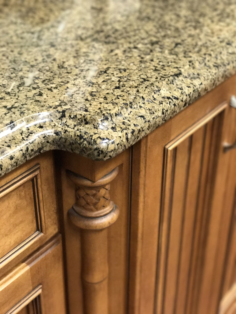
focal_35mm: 57
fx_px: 518
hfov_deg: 25.7
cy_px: 157
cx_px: 118
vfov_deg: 33.8
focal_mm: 6.6
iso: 400
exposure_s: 1/60
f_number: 2.8
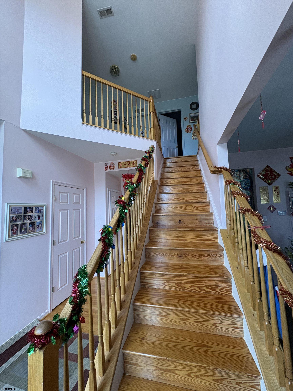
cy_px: 196
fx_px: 158
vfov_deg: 102.1
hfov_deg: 85.7
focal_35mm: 14
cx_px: 146
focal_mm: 2.22
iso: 200
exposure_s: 1/60
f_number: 2.2
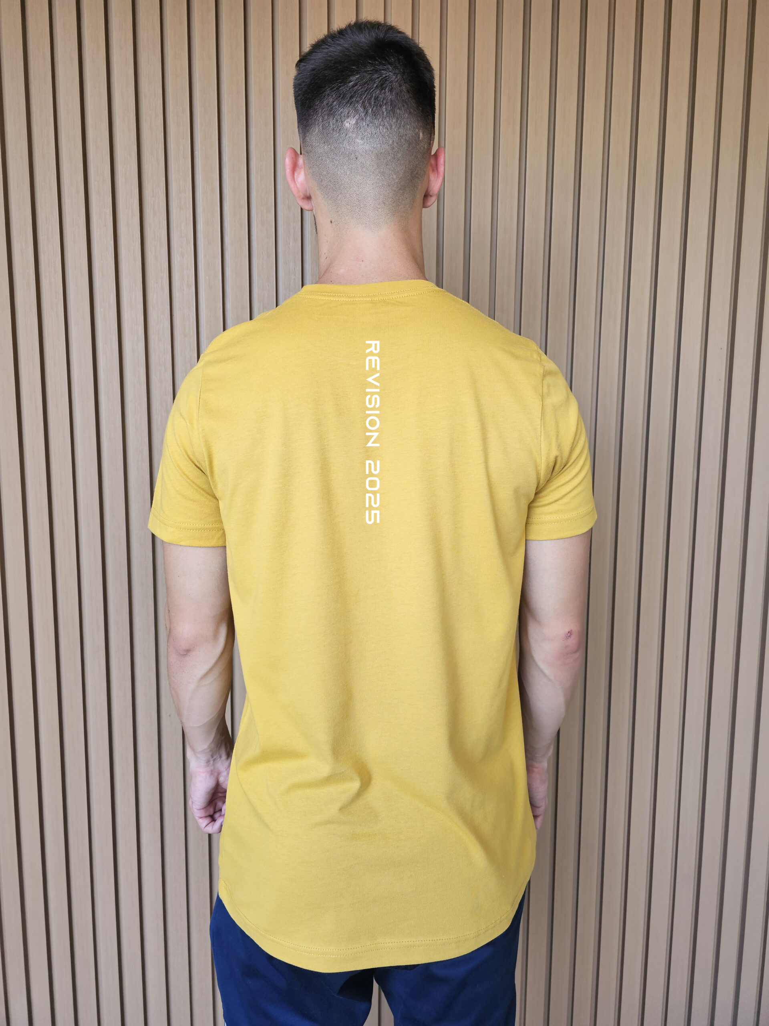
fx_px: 681
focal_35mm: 23
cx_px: 384
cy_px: 513
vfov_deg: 73.9
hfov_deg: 58.9
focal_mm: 6.3
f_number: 1.7
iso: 64
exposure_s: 1/120
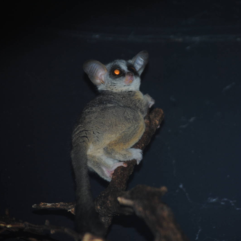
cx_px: 156
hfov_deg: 8.7
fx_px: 1580
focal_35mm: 201
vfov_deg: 8.7
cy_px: 120
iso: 200
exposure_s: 1/60
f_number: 4.5
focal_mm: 105
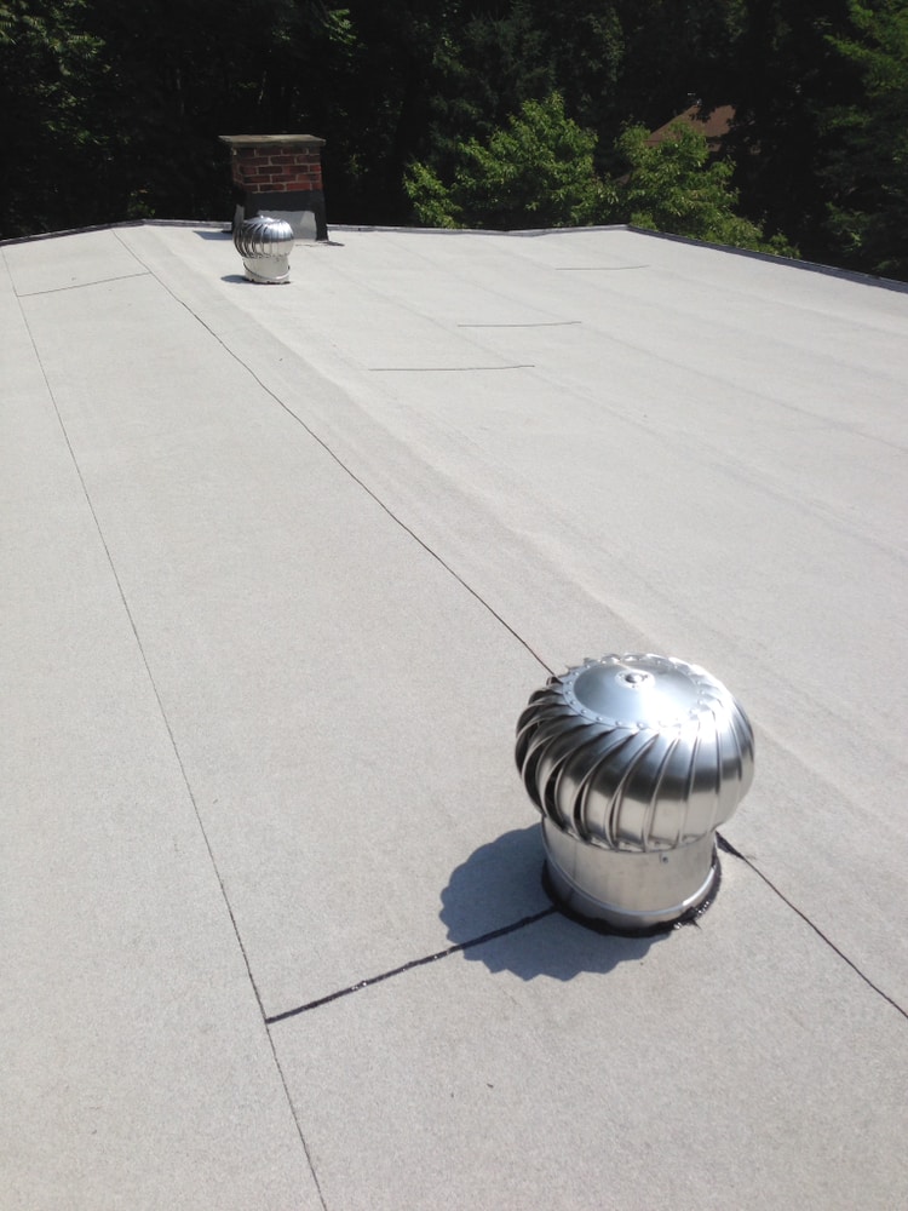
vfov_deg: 55.4
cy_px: 606
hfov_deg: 42.9
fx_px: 1154
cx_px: 454
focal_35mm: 33
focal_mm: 4.12
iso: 50
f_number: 2.4
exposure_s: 1/3012
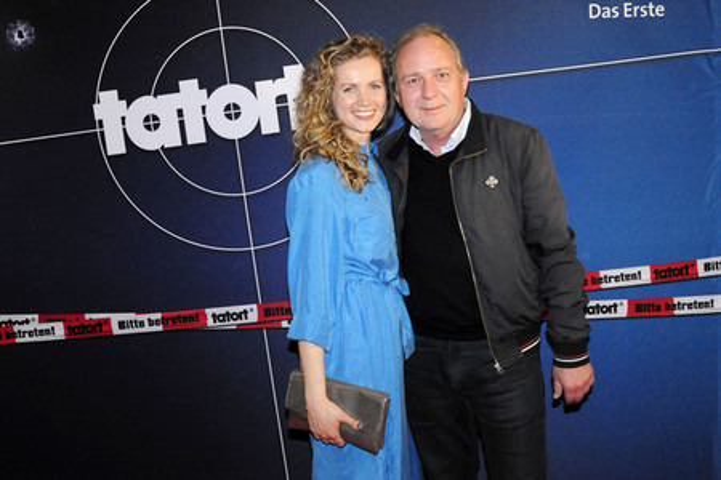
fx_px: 631
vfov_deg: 41.7
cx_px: 360
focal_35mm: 32
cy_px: 240
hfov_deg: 59.5
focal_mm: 21
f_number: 8
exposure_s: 1/60
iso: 3200
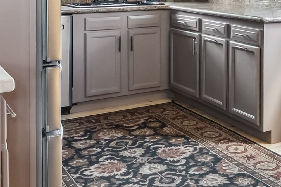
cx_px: 250
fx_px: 481
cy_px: -39
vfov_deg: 20.6
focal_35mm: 62
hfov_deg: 31.2
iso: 800
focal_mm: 14.6
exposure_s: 1/20
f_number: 7.1
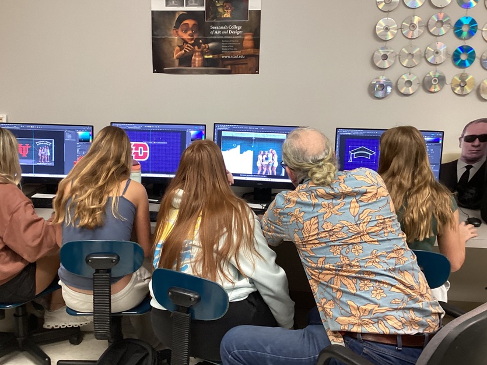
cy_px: 172
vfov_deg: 37.7
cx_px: 203
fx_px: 535
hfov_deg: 48.8
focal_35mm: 38
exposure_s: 1/60
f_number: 2.4
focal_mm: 3.3
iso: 250
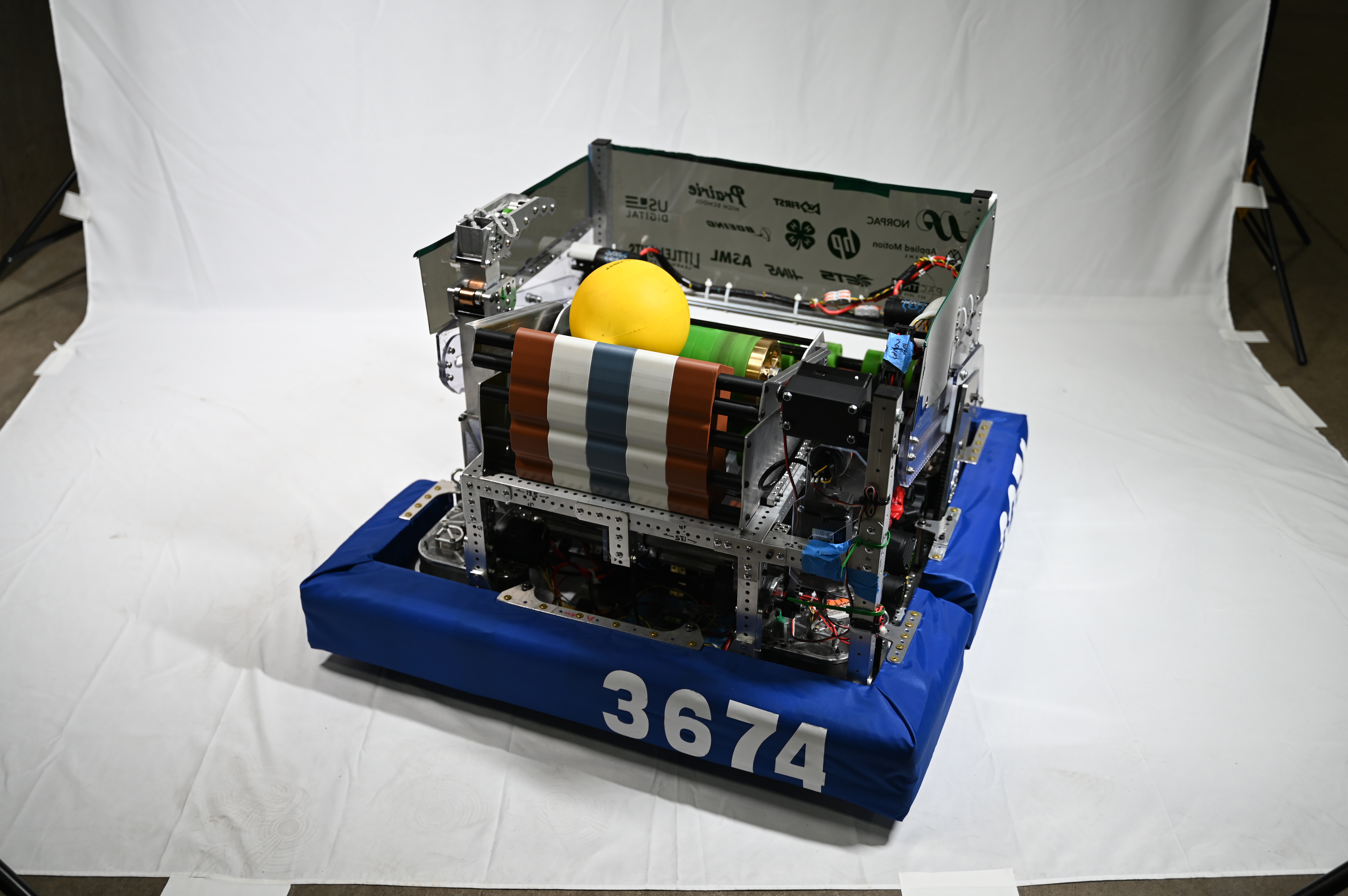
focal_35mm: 35
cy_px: 448
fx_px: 1310
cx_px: 674
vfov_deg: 37.8
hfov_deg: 54.5
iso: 160
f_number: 2.8
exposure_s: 1/40
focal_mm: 35
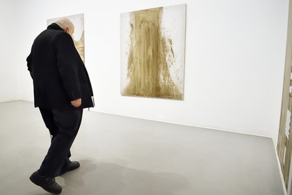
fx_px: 195
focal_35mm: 24
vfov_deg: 53.1
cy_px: 98
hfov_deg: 73.7
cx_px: 146
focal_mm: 24
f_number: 6.3
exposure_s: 1/160
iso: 1600
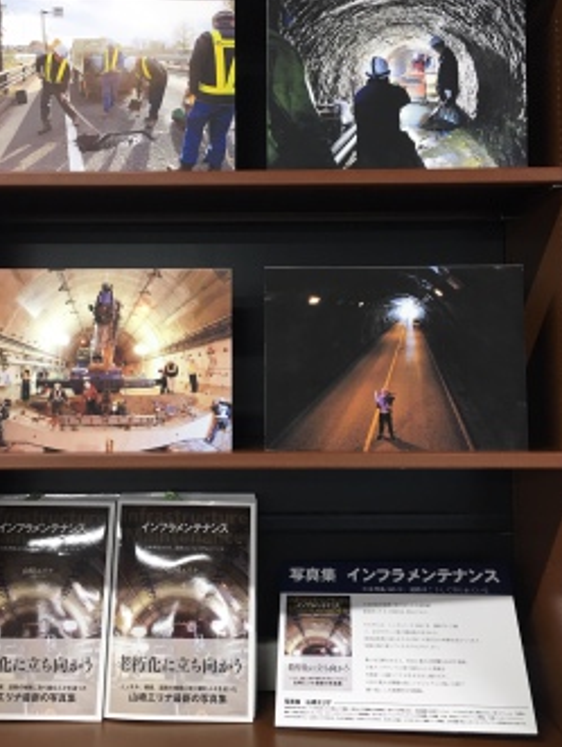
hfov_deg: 40.7
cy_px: 325
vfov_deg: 52.4
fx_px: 756
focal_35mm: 35
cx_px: 248
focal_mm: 4.15
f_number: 2.2
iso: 40
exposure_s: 1/30
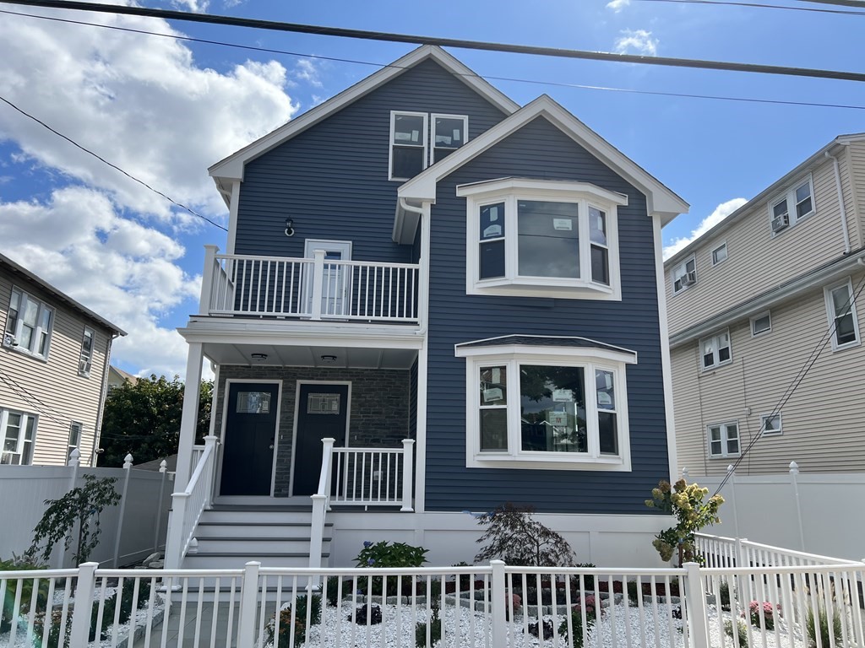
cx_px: 432
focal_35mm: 26
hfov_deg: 67.3
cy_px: 324
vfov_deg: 53.1
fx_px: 650
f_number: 1.5
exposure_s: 1/5587
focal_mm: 5.7
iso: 50
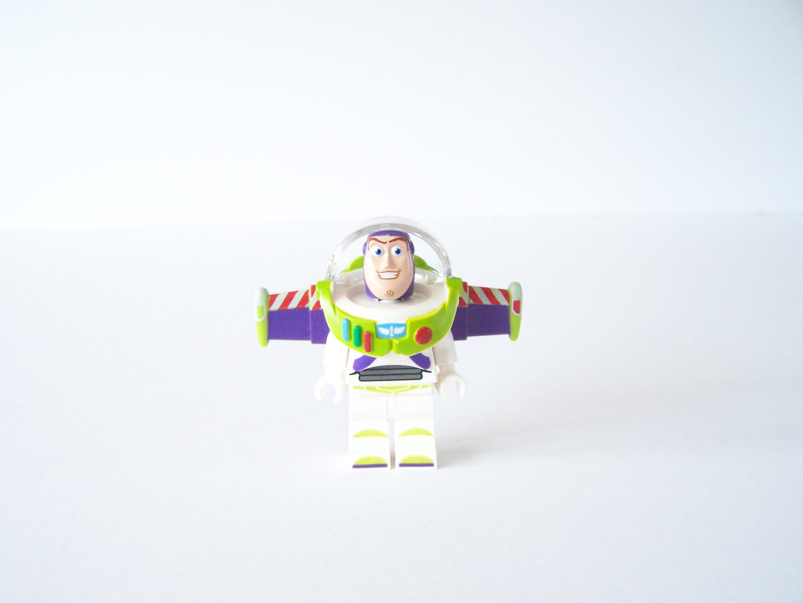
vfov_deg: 37.7
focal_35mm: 38
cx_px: 402
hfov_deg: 49.0
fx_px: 881
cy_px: 302
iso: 400
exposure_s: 1/10
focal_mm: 6.3
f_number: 3.2
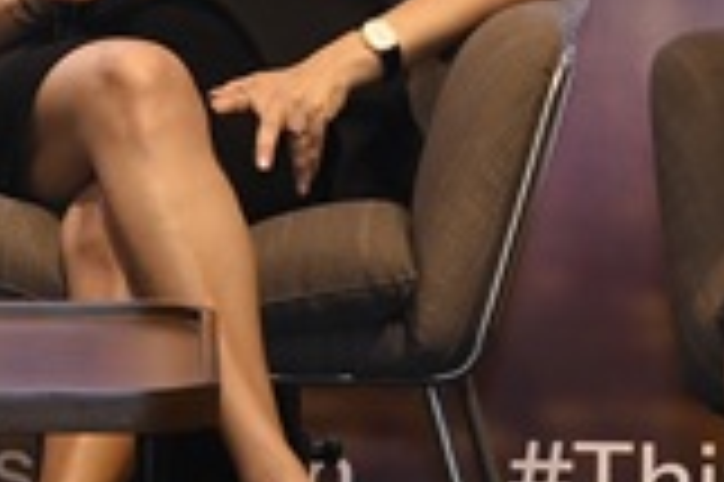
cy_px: -178
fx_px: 6489
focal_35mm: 323
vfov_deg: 4.2
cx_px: -328
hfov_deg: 6.3
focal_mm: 52
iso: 1600
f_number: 3.5
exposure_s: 1/200
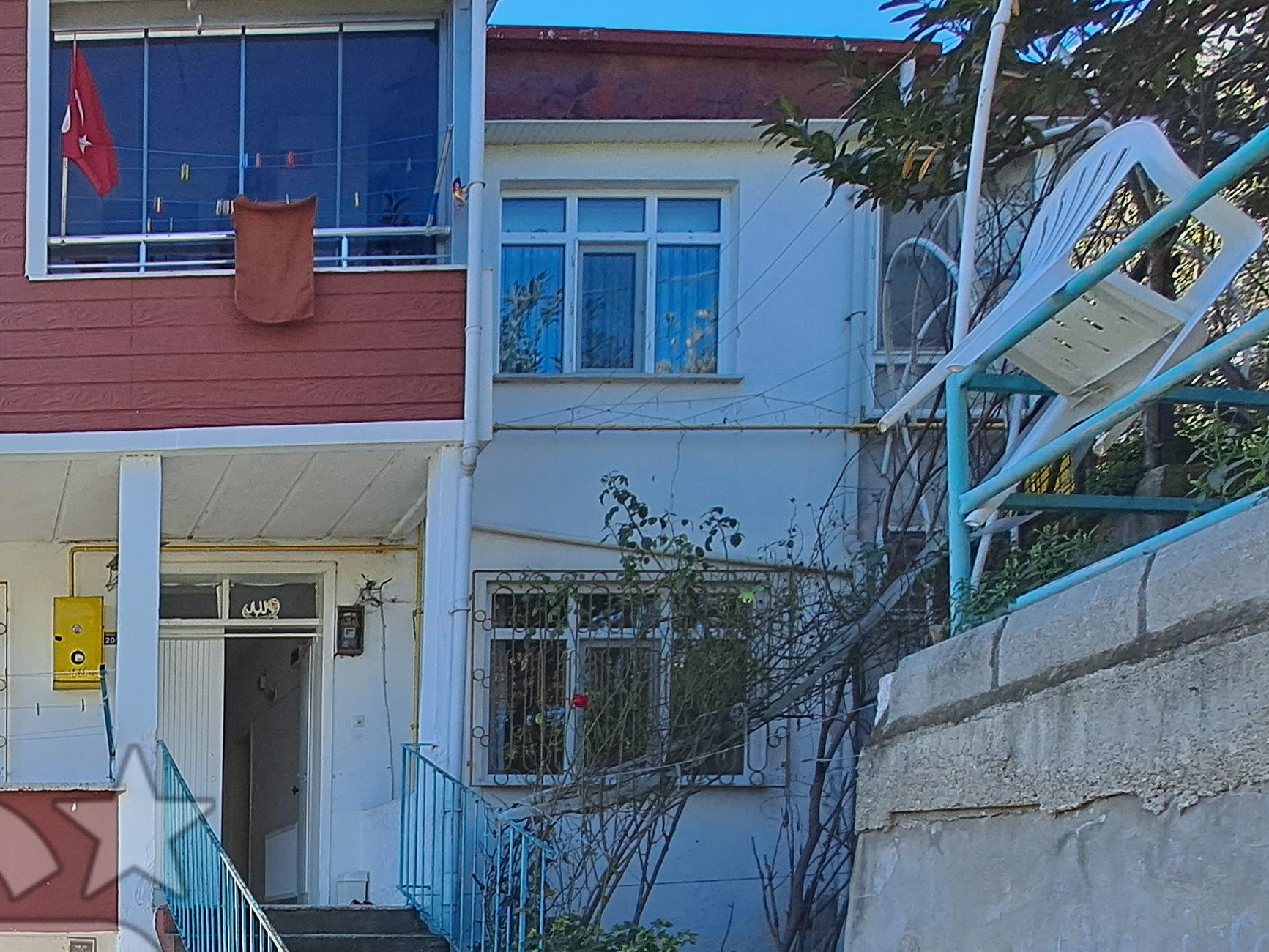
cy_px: 999
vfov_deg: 39.8
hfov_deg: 49.0
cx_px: -3
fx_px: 1100
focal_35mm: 30
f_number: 2.2
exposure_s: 1/526
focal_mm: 1.74
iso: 50
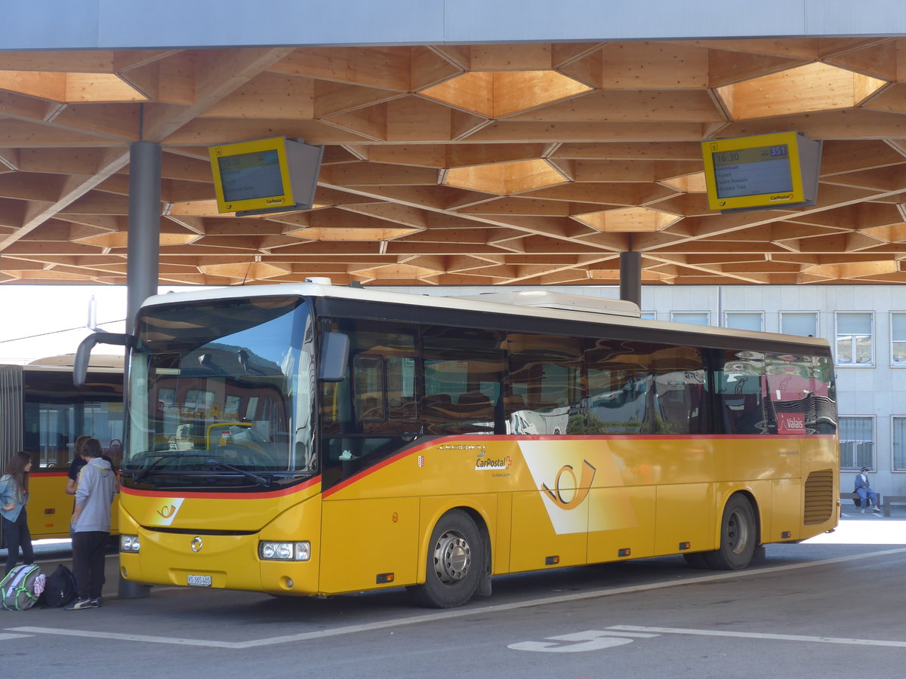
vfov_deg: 22.3
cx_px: 453
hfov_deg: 29.4
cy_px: 340
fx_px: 1727
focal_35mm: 66
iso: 80
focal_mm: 13.4
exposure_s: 1/100
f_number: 3.9
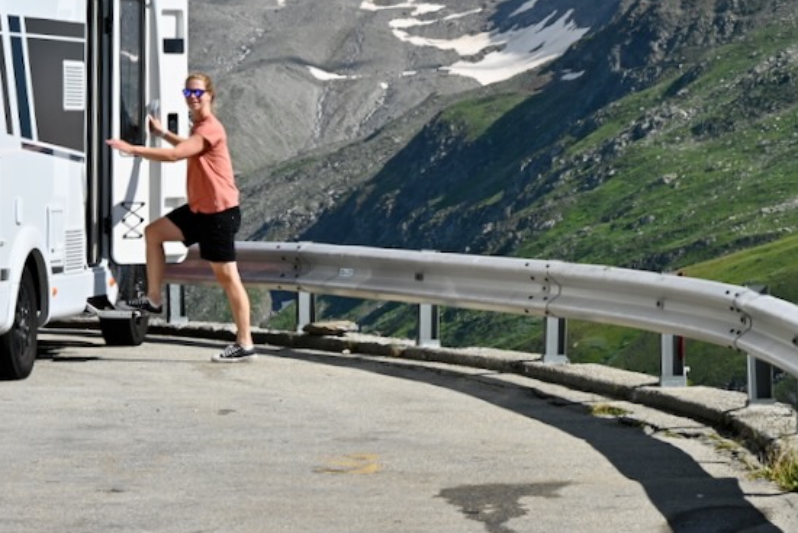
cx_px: 347
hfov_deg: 10.9
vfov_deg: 7.3
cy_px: 30
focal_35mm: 188
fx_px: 4168
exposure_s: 1/250
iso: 140
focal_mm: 94
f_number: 11
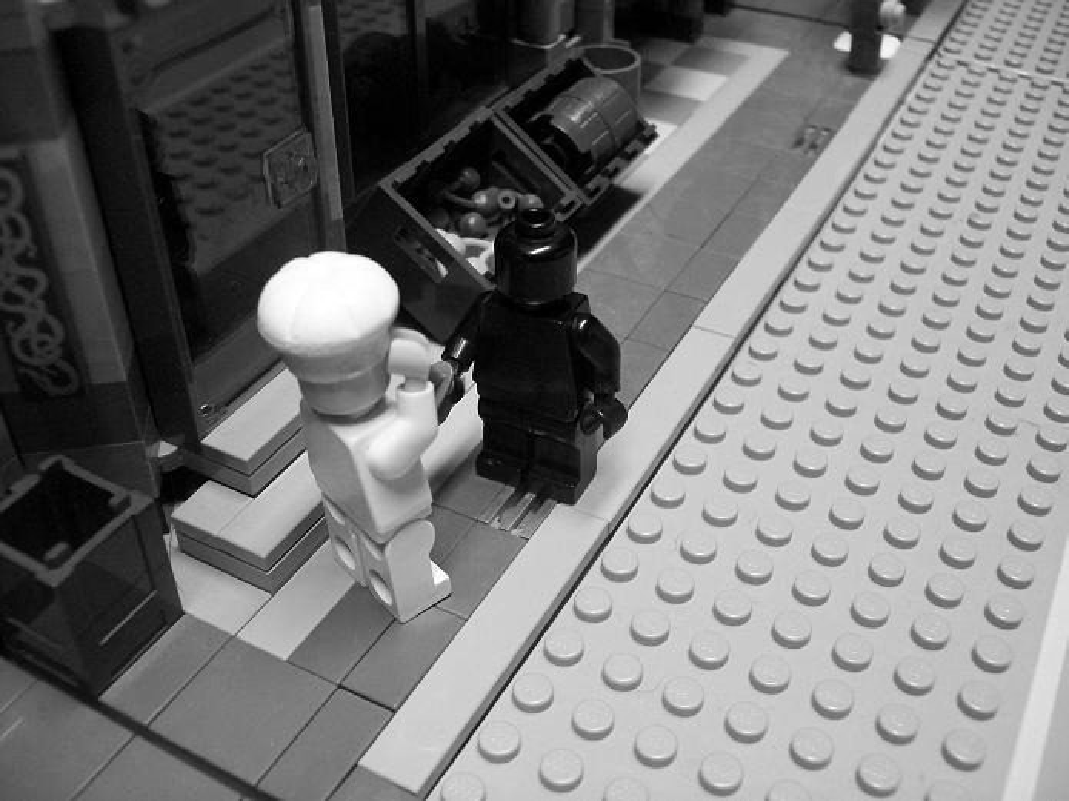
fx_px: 1112
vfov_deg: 39.6
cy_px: 400
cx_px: 534
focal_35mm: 36
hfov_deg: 51.4
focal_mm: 6
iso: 160
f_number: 2.7
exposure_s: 1/25
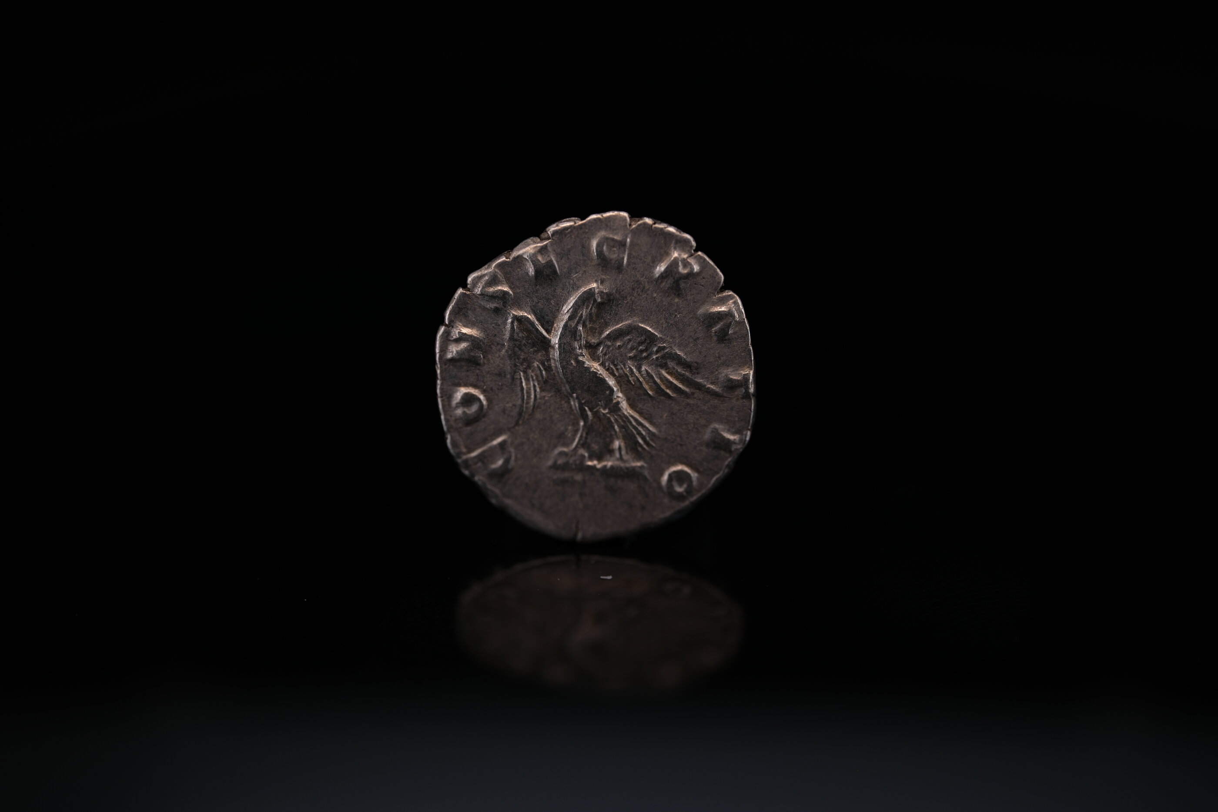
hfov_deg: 43.6
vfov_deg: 29.9
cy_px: 406
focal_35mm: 45
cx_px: 609
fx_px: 1522
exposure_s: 1/180
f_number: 4
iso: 64
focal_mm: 30
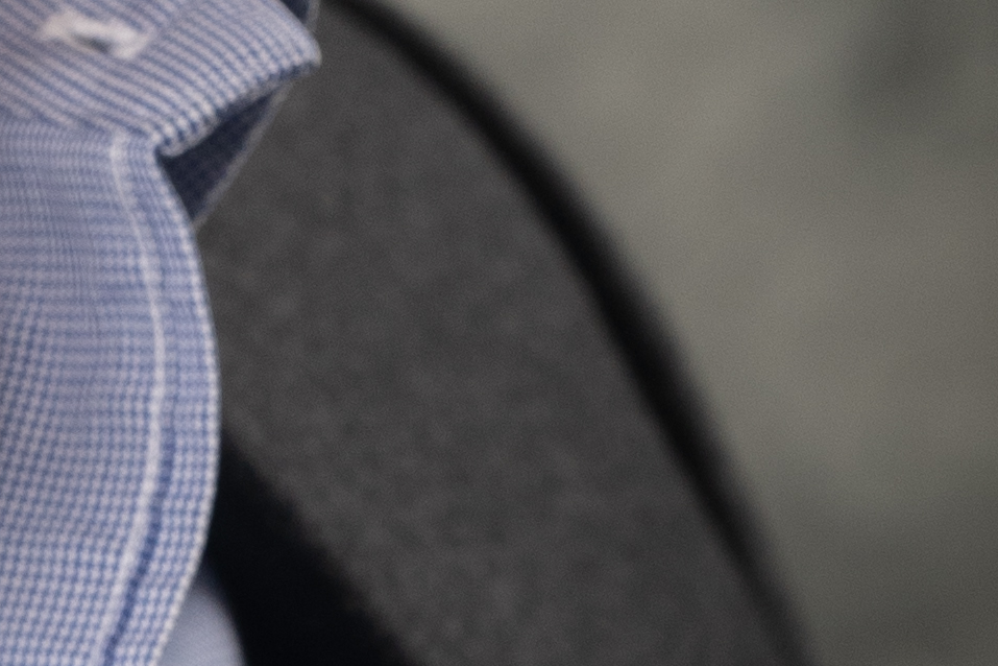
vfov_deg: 2.6
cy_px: -894
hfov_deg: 3.8
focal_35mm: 533
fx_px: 14775
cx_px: -558
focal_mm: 85
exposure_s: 1/125
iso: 200
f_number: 7.1
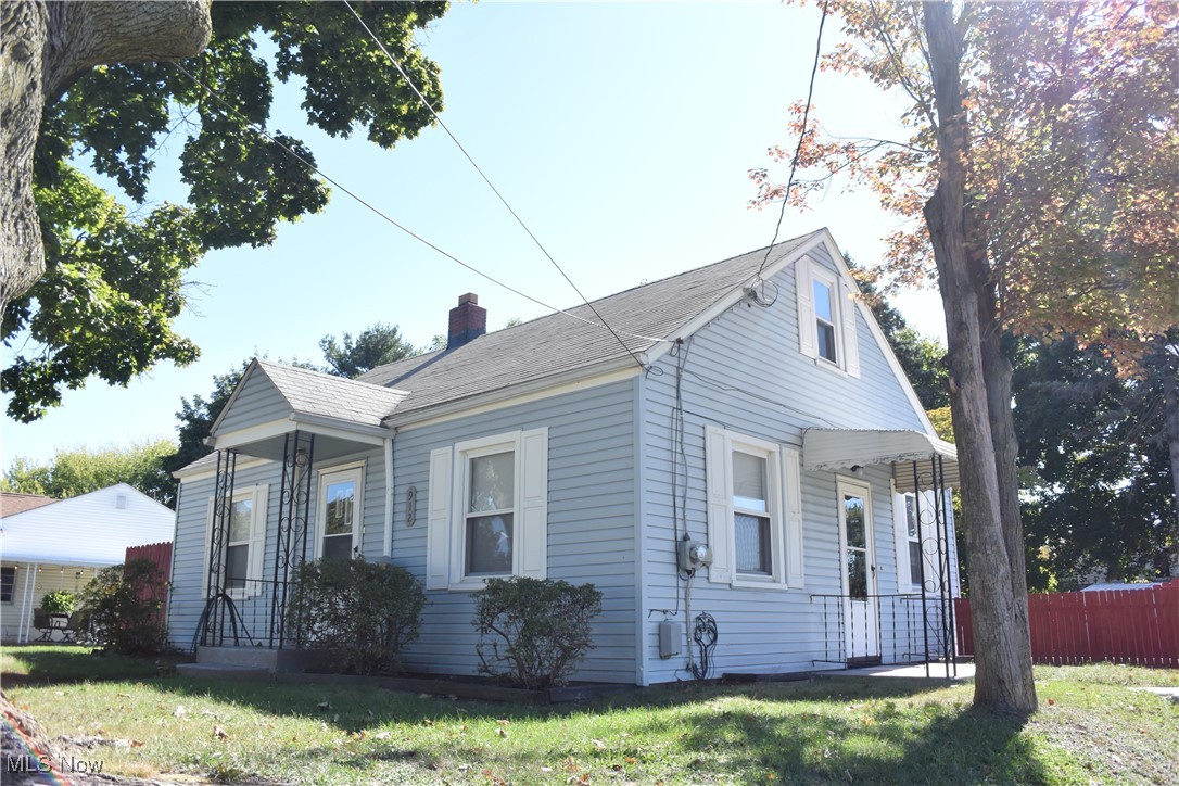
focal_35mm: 27
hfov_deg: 67.4
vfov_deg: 47.9
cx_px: 590
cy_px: 393
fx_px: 884
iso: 200
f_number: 3.5
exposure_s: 1/500
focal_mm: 10
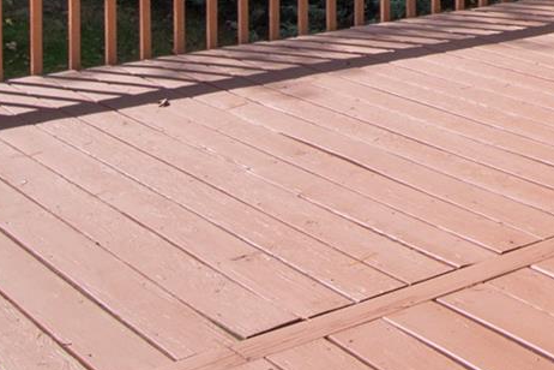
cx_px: 945
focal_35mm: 73
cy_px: -265
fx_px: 1127
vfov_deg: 16.2
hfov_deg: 20.9
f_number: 14
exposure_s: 1/250
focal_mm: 11
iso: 400
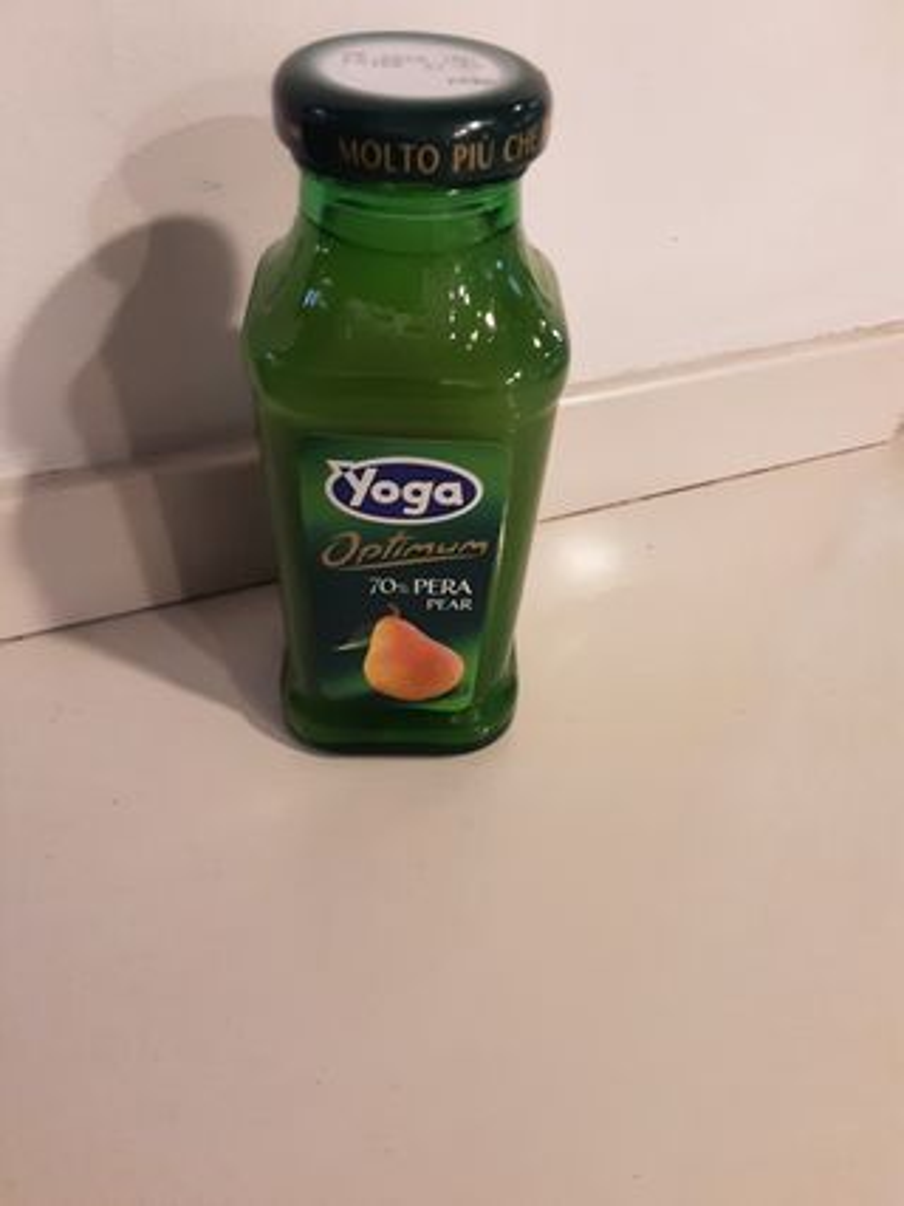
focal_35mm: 27
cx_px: 452
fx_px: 941
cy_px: 603
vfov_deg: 65.3
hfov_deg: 51.3
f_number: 1.9
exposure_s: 1/25
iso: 160
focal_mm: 2.91
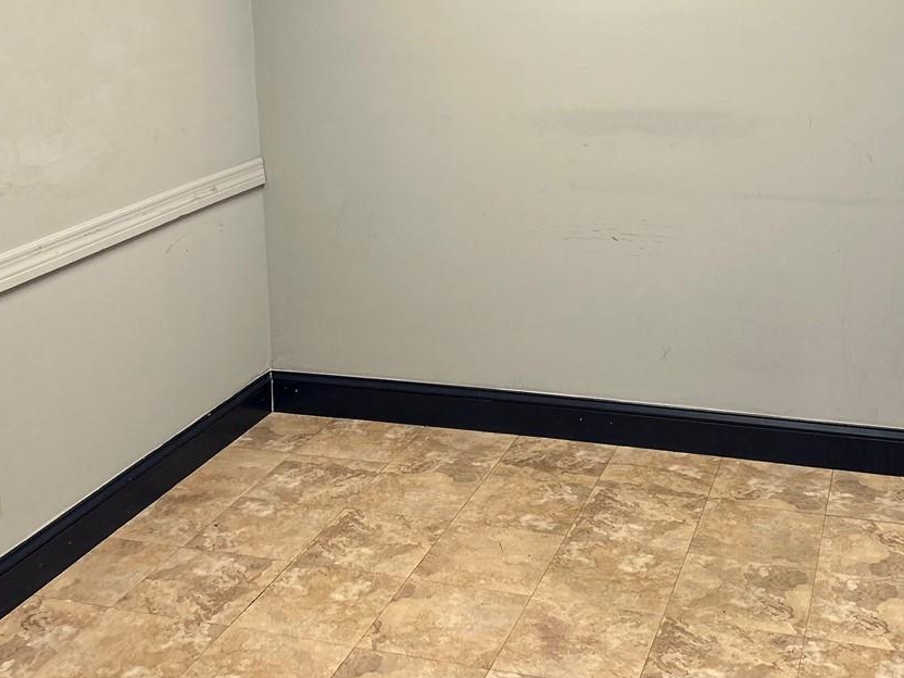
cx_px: 510
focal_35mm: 50
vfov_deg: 28.5
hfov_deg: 38.1
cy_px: 146
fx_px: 1306
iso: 125
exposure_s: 1/120
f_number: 1.5
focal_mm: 5.7
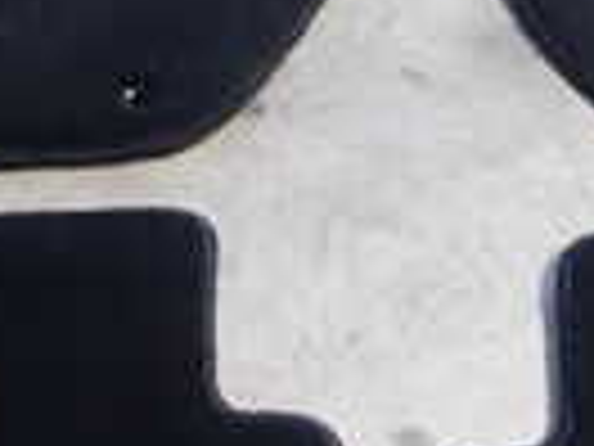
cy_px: 329
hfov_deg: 17.1
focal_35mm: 114
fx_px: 1956
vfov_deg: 13.0
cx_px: 490
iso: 250
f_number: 2
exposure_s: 1/30
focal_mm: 4.5
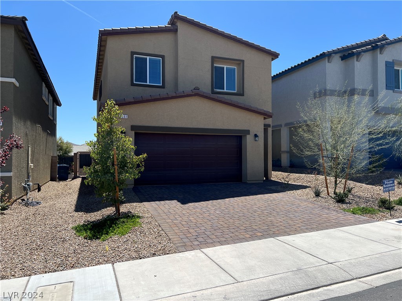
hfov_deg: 67.3
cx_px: 201
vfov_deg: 53.1
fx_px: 302
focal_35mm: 26
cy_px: 150
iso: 50
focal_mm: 5.7
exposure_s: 1/3968
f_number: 1.5
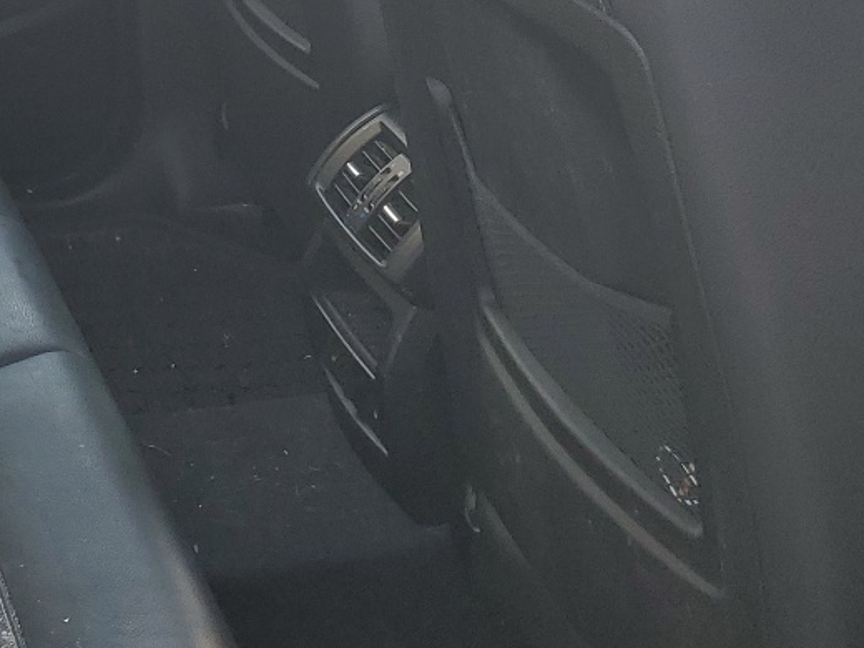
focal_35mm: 80
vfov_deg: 18.1
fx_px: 1997
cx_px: -133
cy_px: 65
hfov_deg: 22.7
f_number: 1.5
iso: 50
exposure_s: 1/270
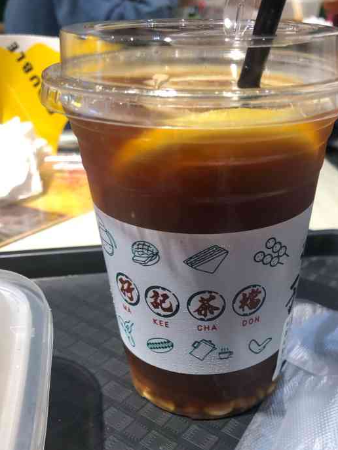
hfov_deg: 37.4
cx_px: 218
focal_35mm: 38
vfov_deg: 48.6
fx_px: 494
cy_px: 272
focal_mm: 4
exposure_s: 1/33
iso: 25
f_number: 1.8
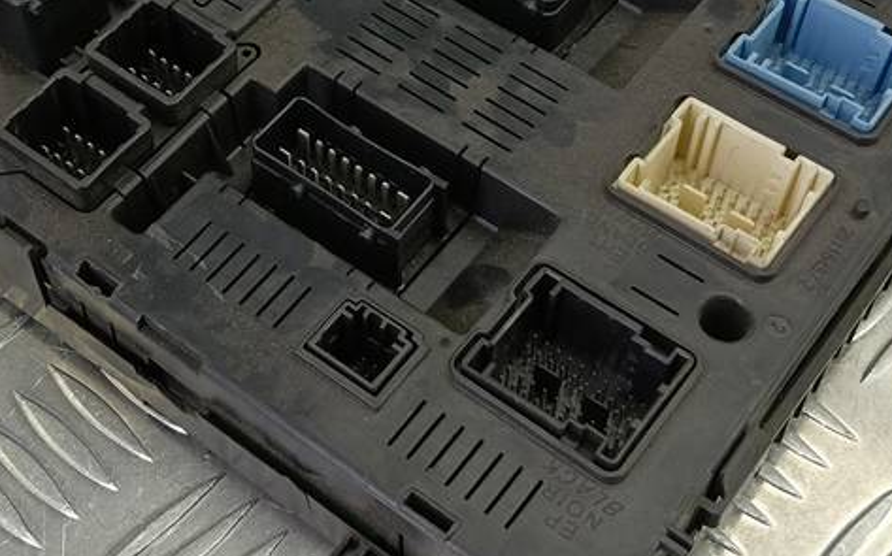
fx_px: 1506
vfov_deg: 20.8
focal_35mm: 62
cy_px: 149
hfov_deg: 32.9
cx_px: 347
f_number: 1.6
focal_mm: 4.11
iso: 128
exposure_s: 1/50
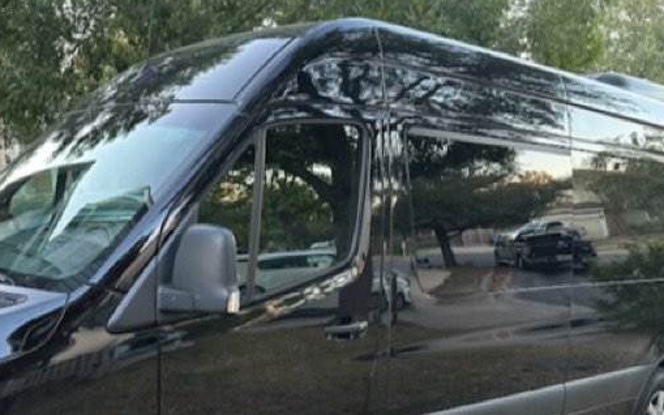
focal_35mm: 40
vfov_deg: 31.4
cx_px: 305
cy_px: 313
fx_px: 724
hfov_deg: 49.2
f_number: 1.78
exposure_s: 1/79
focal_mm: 6.86
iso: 250
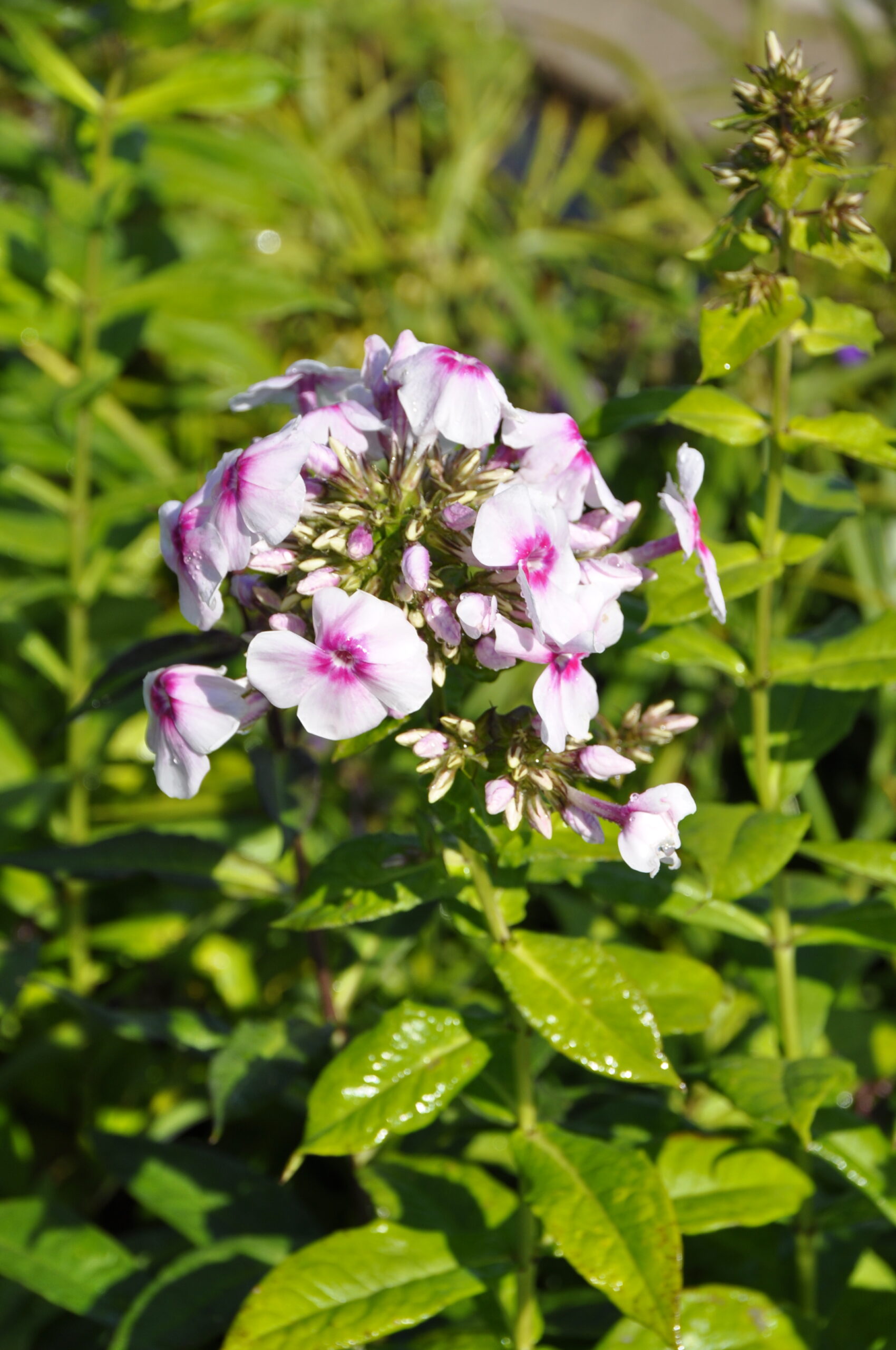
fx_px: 3481
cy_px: 675
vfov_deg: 21.9
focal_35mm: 93
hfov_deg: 14.7
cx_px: 448
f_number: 10
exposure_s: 1/400
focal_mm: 62
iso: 200
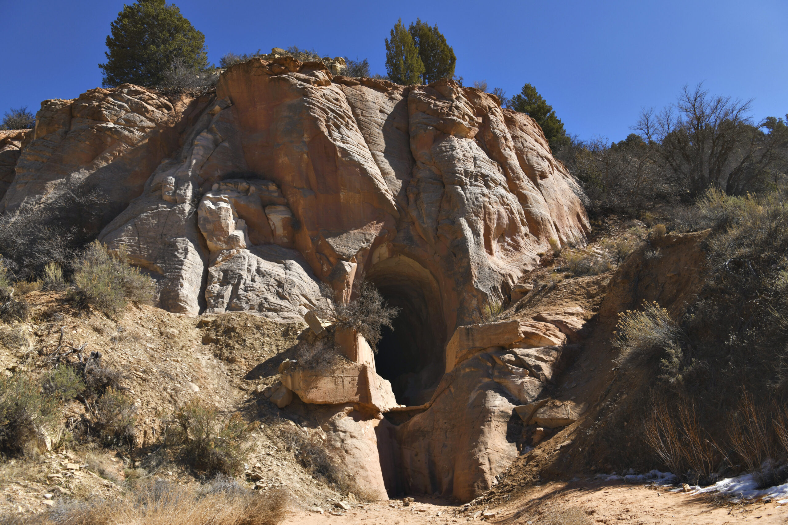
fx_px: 679
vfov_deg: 42.3
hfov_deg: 60.3
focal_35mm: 31
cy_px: 262
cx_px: 394
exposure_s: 1/1000
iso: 250
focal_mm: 31
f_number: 9
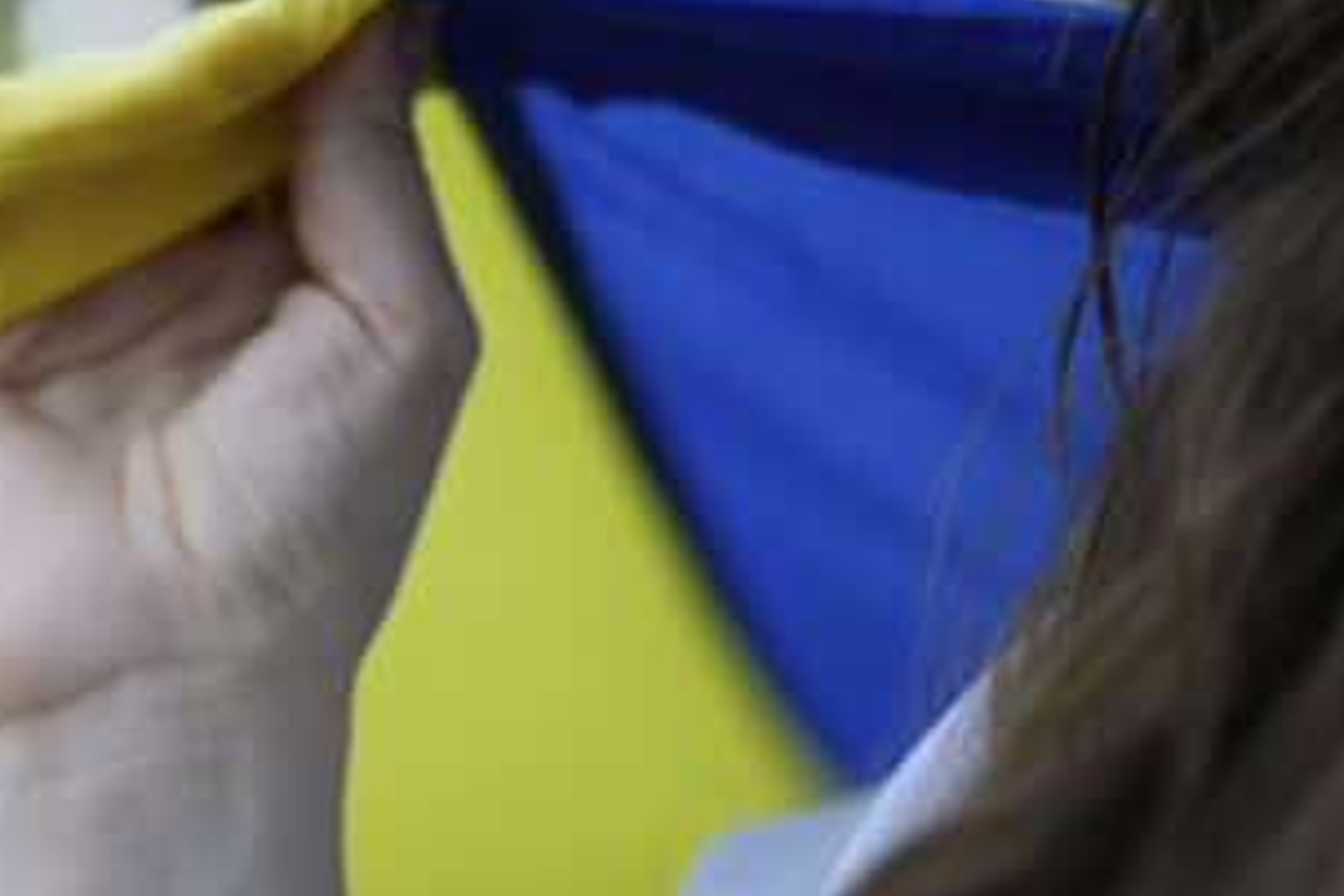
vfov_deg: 17.4
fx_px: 2912
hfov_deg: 25.4
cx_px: 191
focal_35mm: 78
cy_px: 628
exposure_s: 1/3200
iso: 160
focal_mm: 35
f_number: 1.4
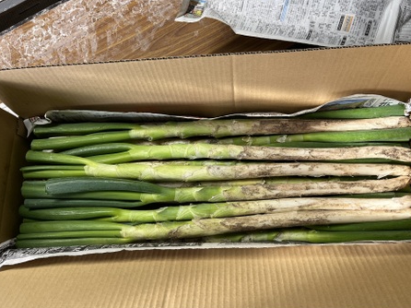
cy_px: 158
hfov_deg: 63.5
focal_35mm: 28
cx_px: 212
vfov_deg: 49.7
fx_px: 332
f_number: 1.6
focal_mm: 5.1
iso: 80
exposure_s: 1/121
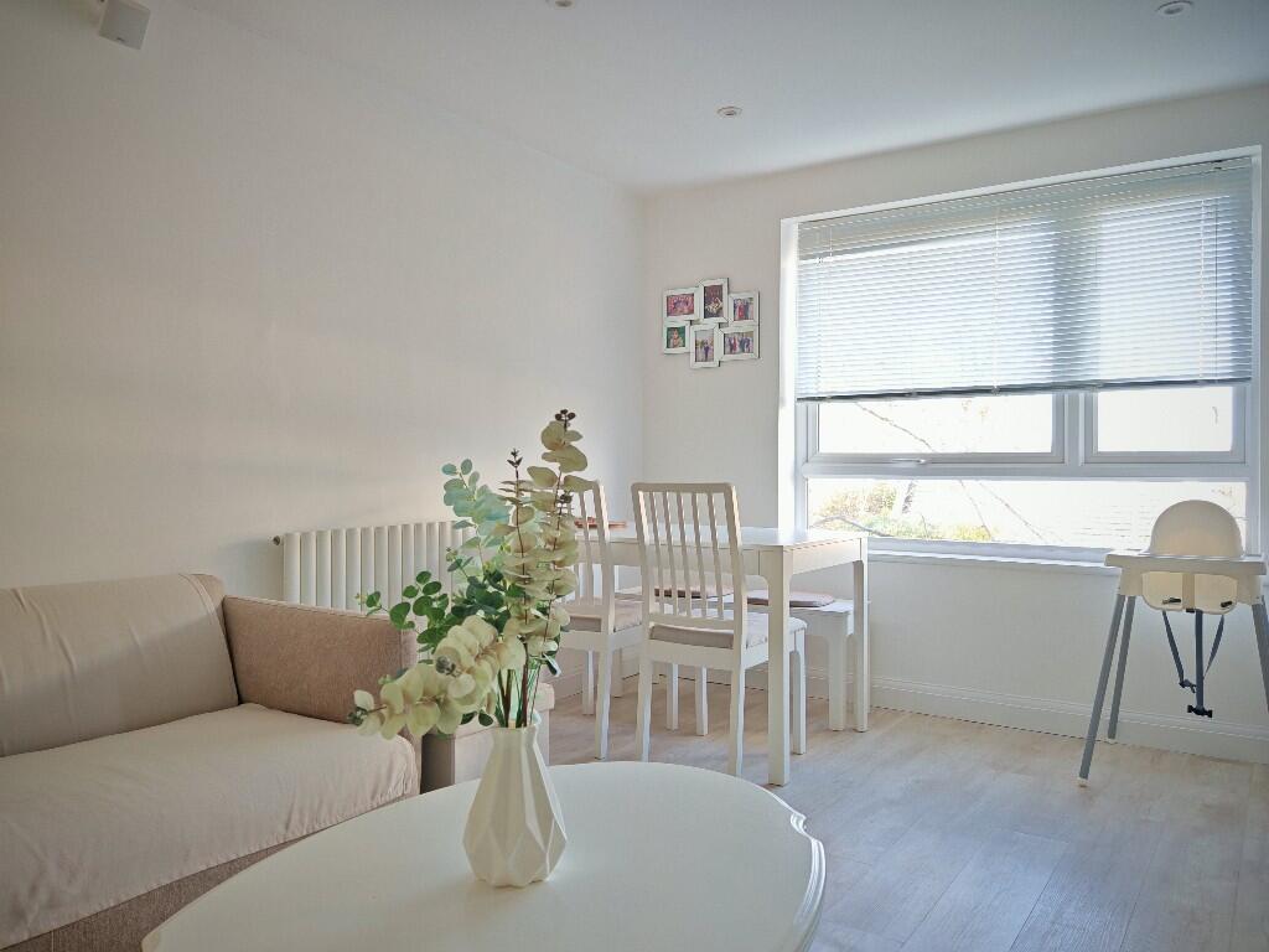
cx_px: 634
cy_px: 476
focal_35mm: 27
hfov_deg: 65.3
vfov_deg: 51.4
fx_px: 990
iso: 125
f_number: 1.9
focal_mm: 6.67
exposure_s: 1/50
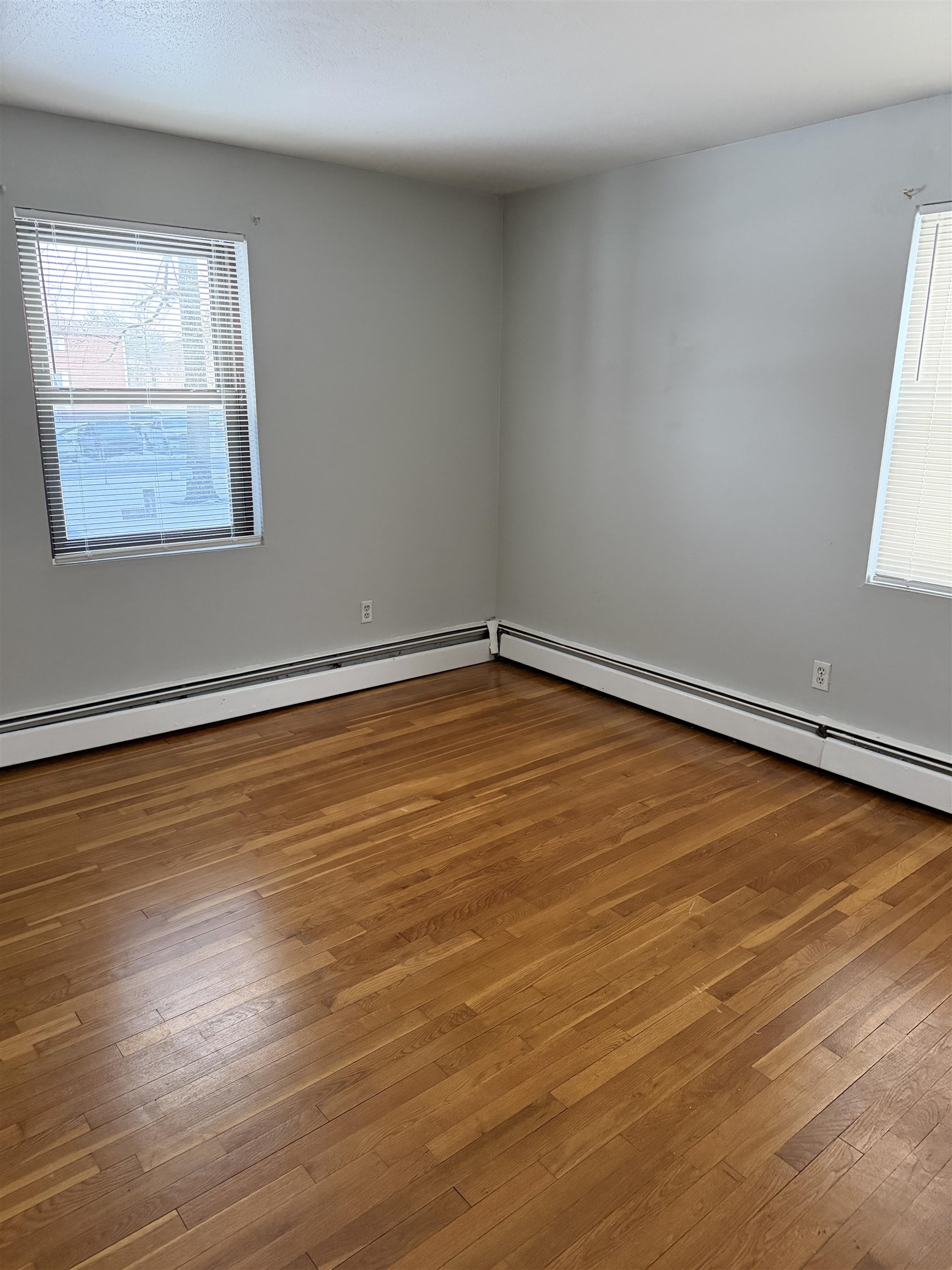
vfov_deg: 71.6
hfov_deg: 56.8
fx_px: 880
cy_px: 635
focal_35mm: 24
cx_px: 476
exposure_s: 1/60
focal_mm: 6.76
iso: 640
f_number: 1.78
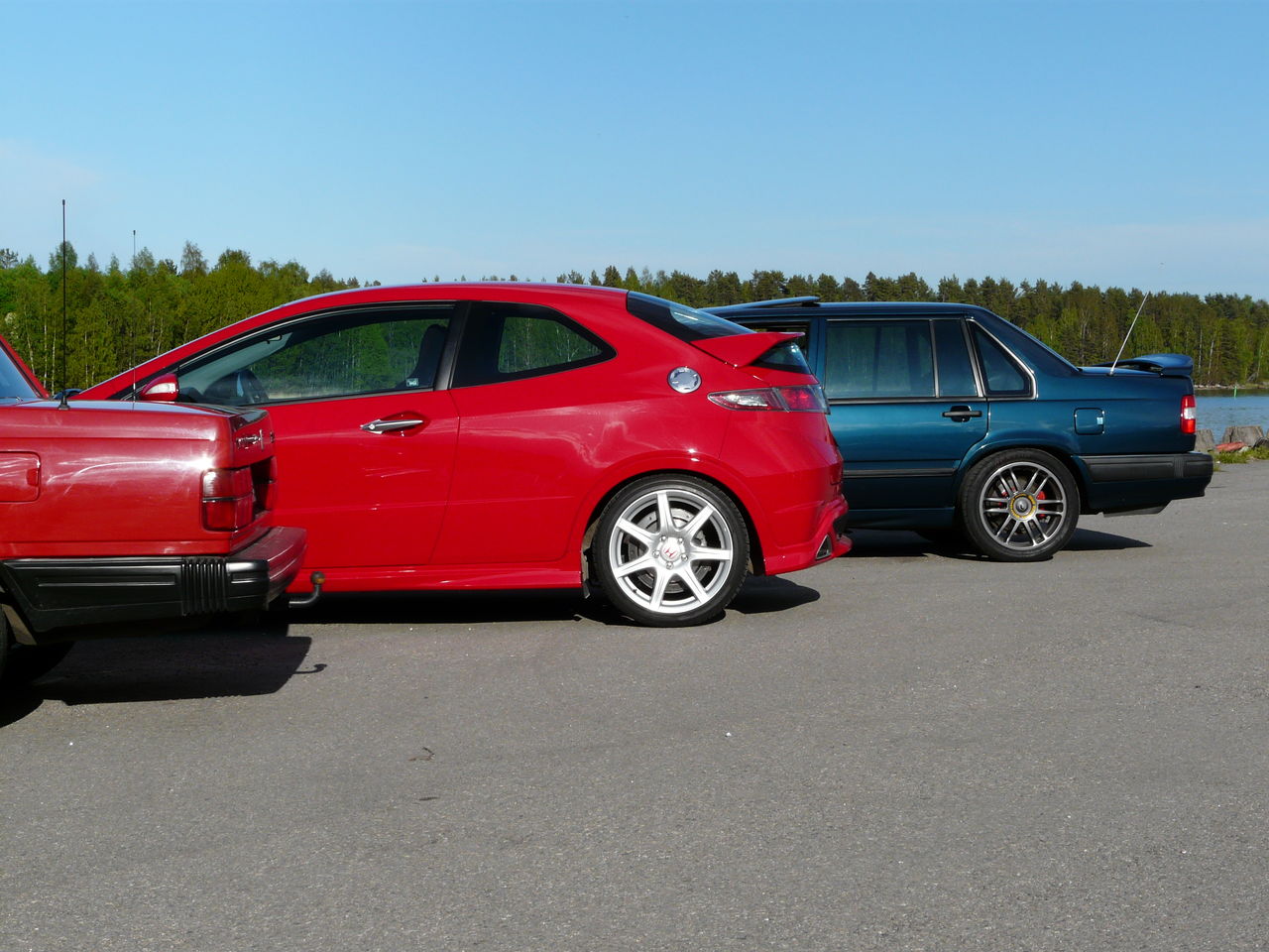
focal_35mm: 69
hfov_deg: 28.2
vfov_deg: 21.3
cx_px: 634
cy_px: 476
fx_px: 2529
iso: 100
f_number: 7.1
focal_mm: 11.4
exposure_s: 1/400
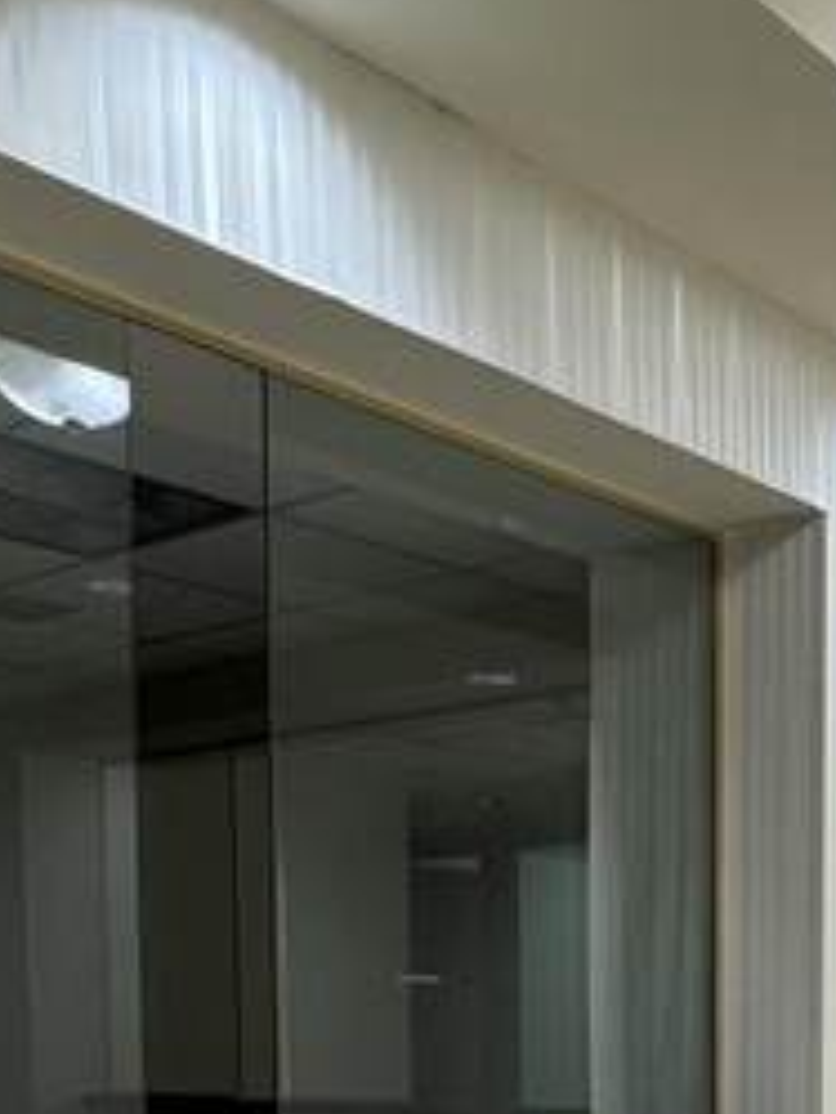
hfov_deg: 26.6
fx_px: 1737
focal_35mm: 54
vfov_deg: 31.9
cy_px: 1186
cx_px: 653
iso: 125
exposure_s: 1/120
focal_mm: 2.22
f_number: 2.2
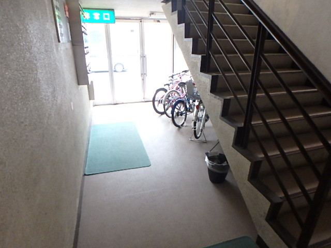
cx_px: 166
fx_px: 201
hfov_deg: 79.0
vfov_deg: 63.4
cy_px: 124
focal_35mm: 21
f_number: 3.5
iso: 800
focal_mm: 3.7
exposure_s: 1/25
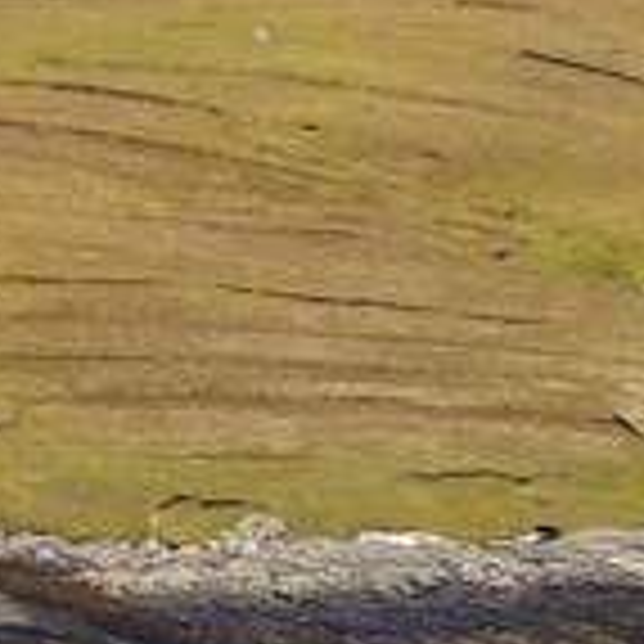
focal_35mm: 998
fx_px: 21006
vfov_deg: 1.8
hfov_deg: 1.7
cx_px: -2774
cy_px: 649
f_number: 6.3
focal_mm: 105
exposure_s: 1/800
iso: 200
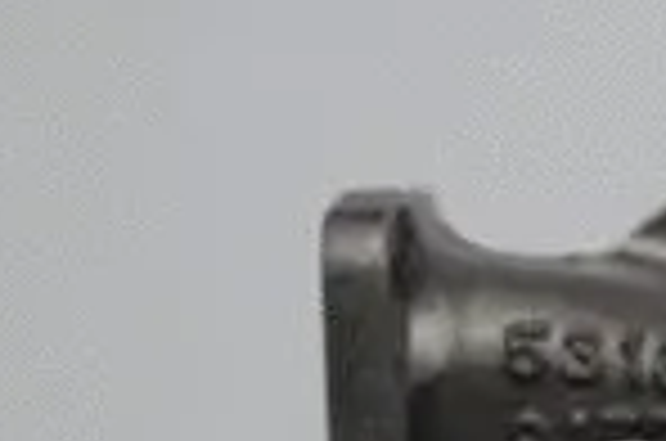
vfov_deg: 4.5
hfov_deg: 6.7
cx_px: 880
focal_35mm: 304
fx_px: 5612
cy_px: 808
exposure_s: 1/160
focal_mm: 50
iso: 1250
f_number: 5.6
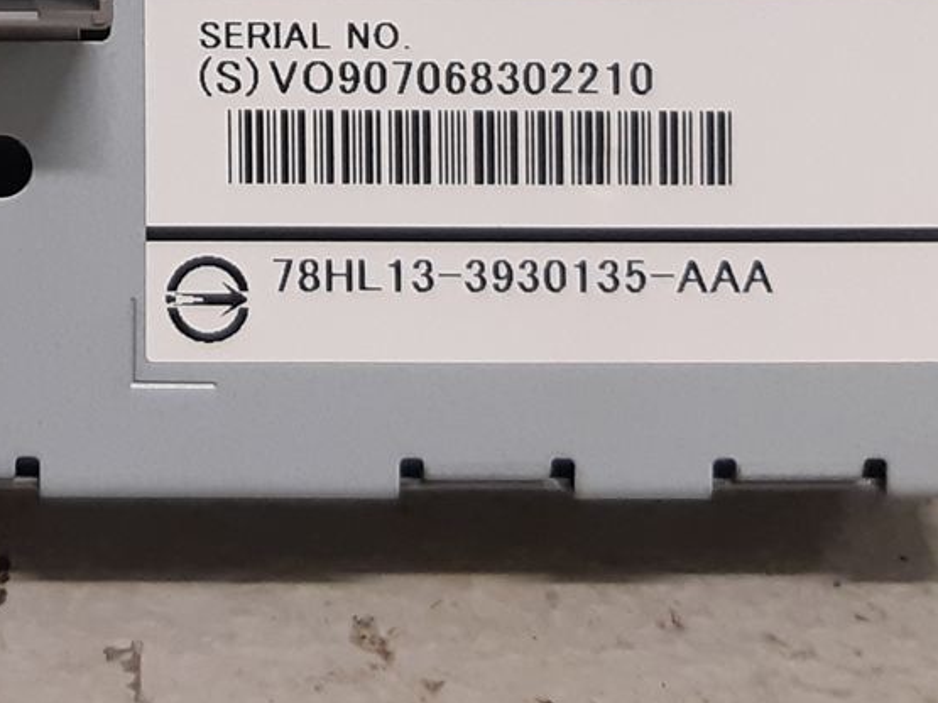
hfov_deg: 19.5
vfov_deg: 14.5
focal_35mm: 96
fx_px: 2601
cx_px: -127
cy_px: -319
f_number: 1.7
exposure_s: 1/50
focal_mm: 3.93
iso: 125
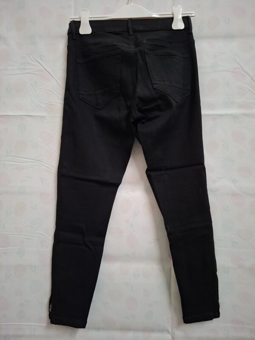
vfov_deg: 73.9
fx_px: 226
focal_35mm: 23
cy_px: 170
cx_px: 128
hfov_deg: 58.9
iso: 500
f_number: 1.8
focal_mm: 5.54
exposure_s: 1/24
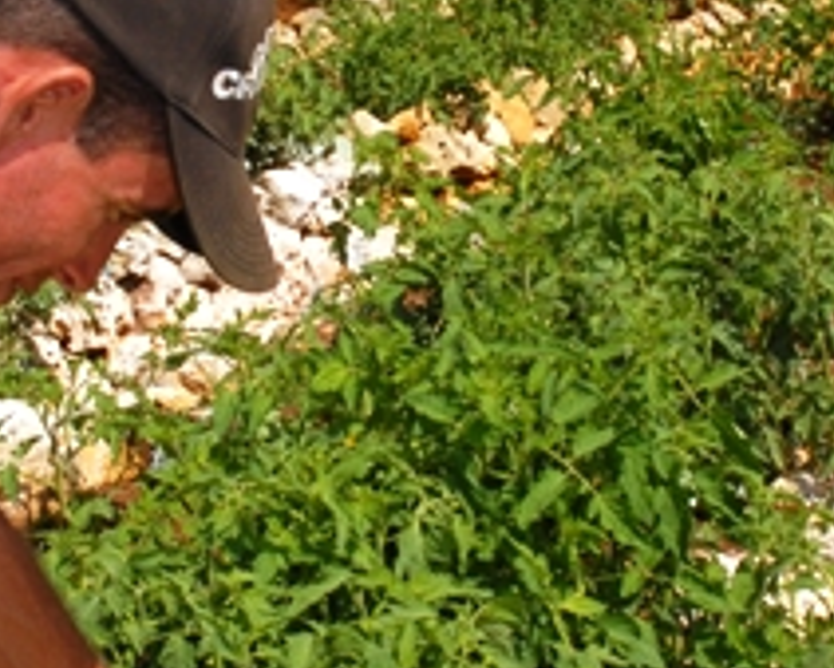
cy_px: 289
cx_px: 372
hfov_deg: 19.9
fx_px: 2371
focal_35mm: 96
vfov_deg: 16.0
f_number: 20
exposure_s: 1/125
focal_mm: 18
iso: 160
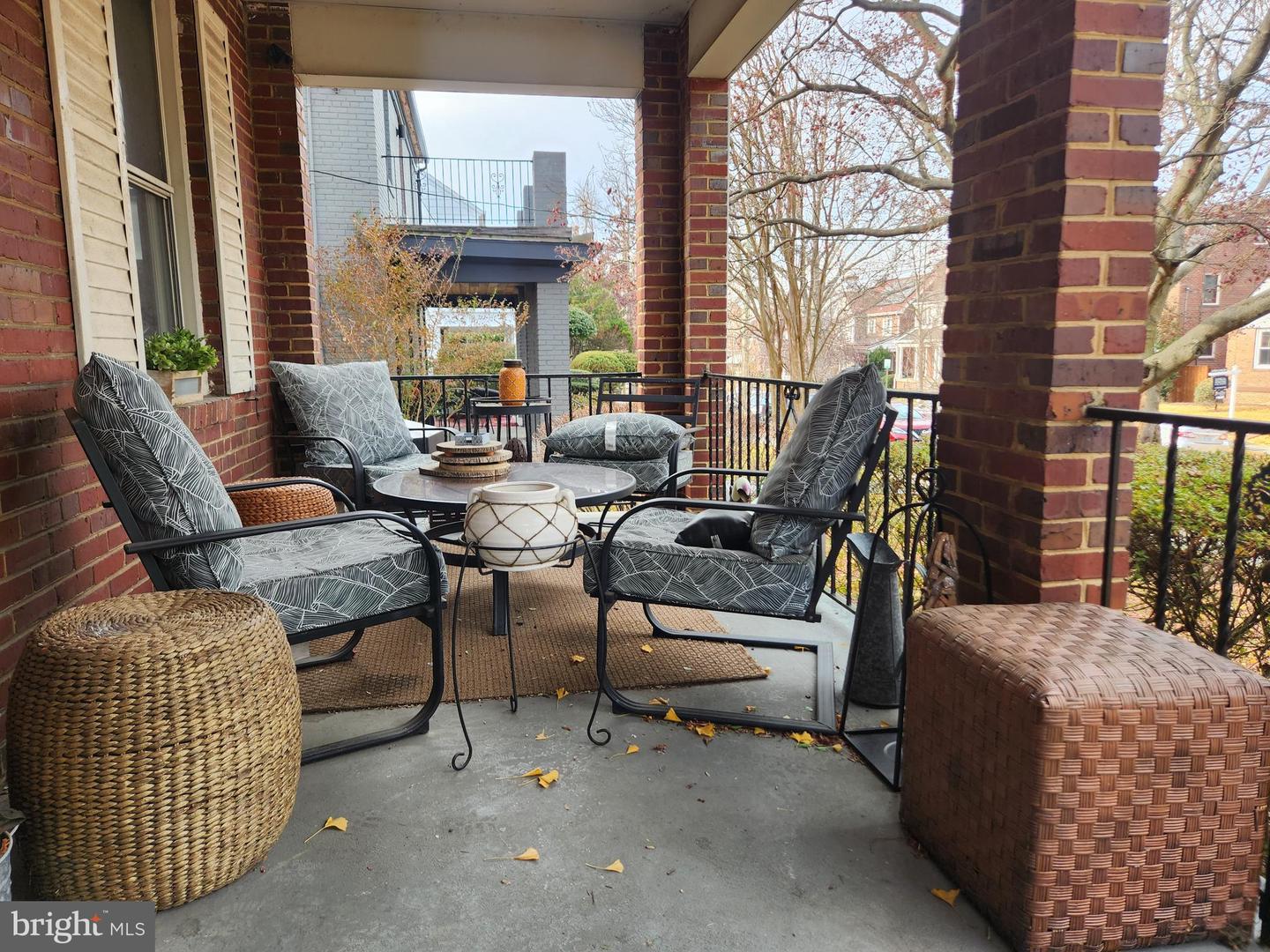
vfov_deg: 58.9
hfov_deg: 73.9
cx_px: 635
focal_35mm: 23
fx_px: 844
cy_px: 476
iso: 32
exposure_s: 1/180
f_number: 1.8
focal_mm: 5.4
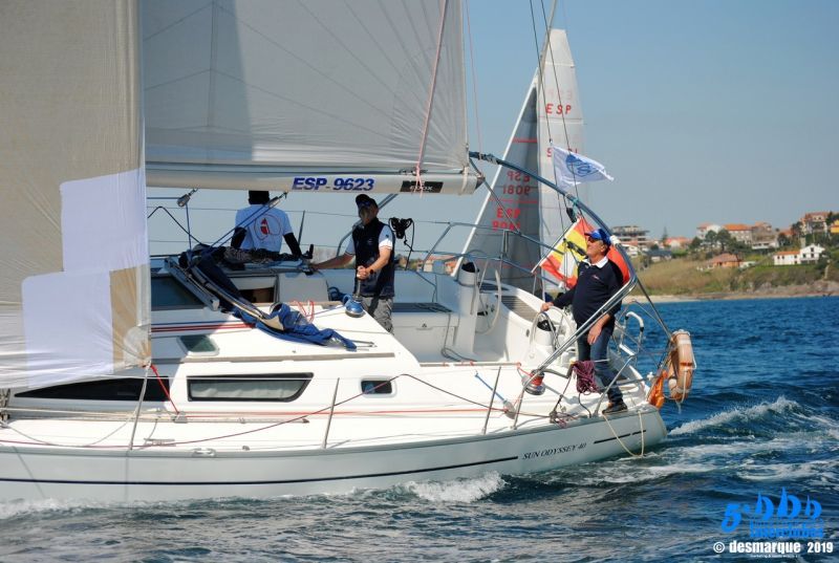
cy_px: 282
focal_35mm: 108
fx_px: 2522
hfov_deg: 18.9
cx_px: 420
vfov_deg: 12.7
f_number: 6.3
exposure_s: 1/640
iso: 100
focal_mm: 72
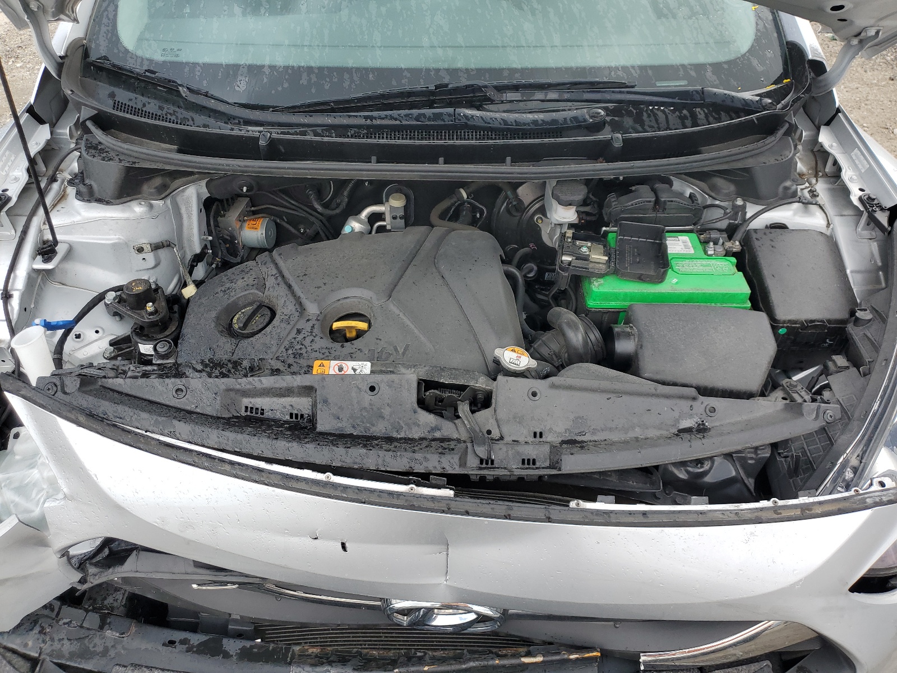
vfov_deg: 53.1
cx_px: 448
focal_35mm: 26
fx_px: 674
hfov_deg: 67.3
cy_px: 336
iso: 50
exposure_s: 1/769
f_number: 1.5
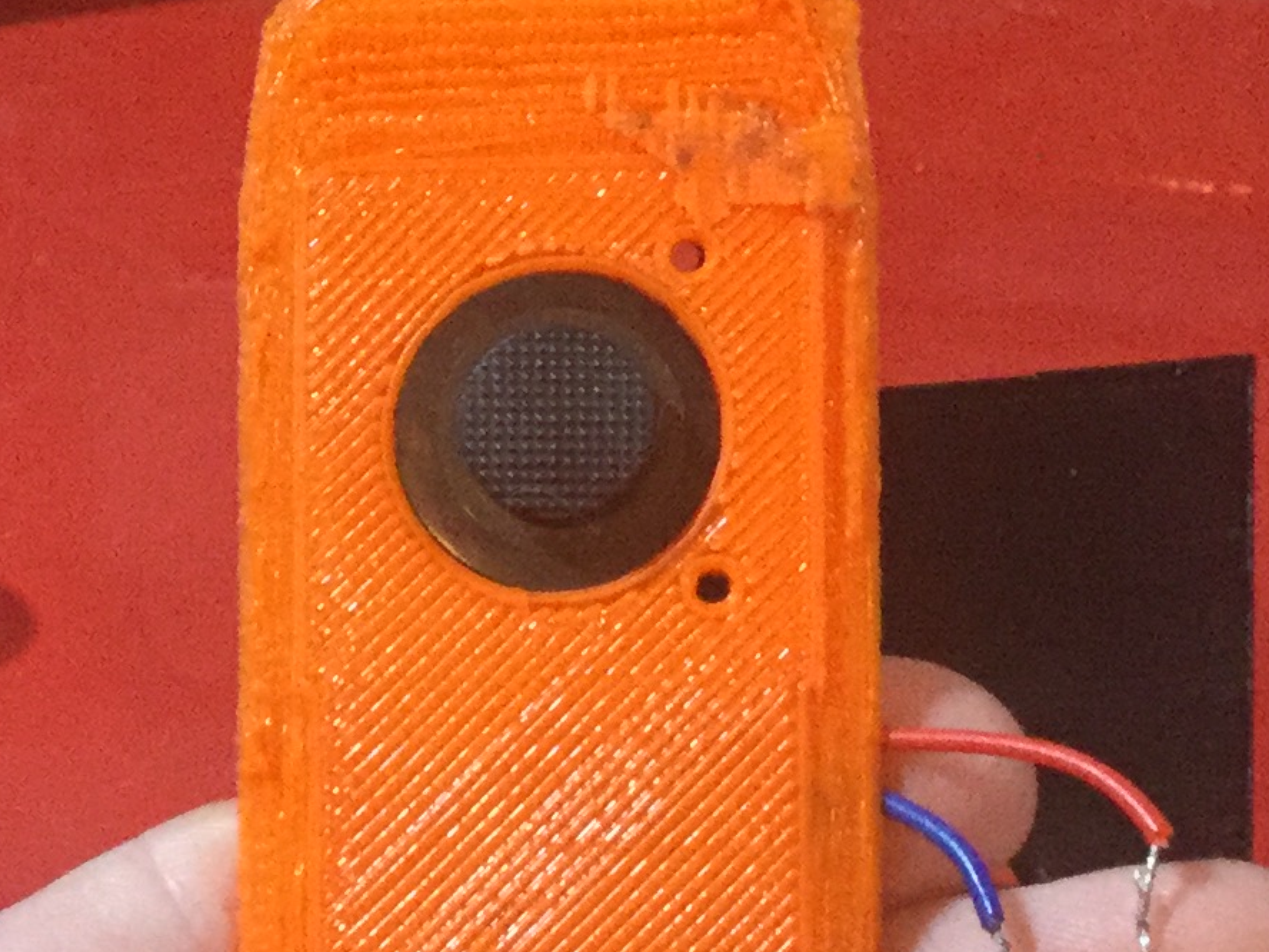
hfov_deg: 17.1
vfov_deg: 12.9
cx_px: 167
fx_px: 4179
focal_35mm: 114
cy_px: 752
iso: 200
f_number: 2.4
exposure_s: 1/17
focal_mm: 3.3
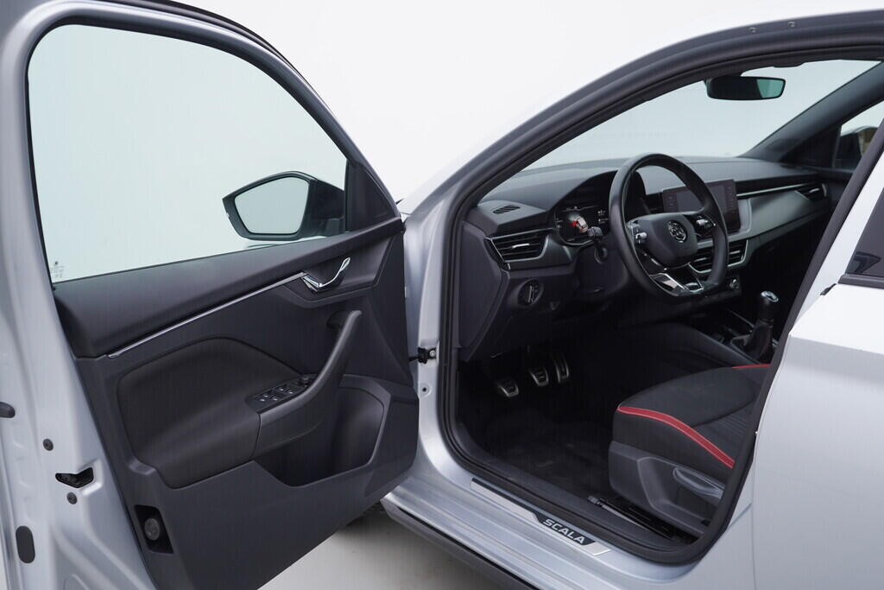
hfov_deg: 53.1
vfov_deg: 36.9
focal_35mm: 36
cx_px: 442
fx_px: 884
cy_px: 295
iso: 125
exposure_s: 1/60
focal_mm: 24
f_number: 3.5
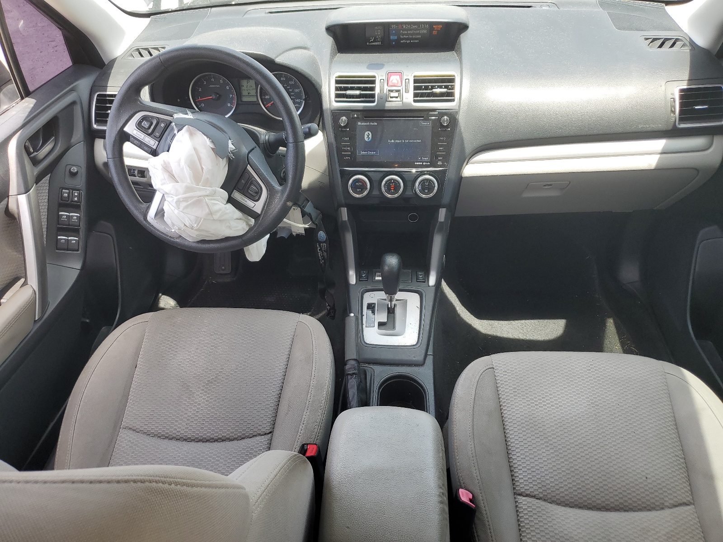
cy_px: 271
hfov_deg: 67.3
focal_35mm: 26
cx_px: 362
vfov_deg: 53.1
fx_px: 543
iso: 50
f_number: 1.5
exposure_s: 1/323
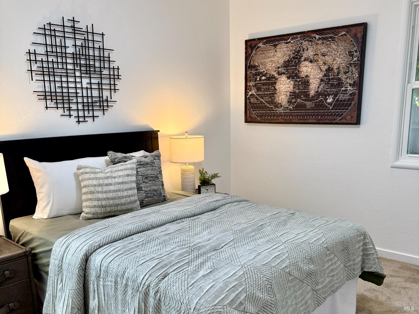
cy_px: 157
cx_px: 210
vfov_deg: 56.8
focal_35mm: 24
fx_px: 290
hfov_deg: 71.6
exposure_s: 1/120
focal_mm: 6.76
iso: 160
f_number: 1.78
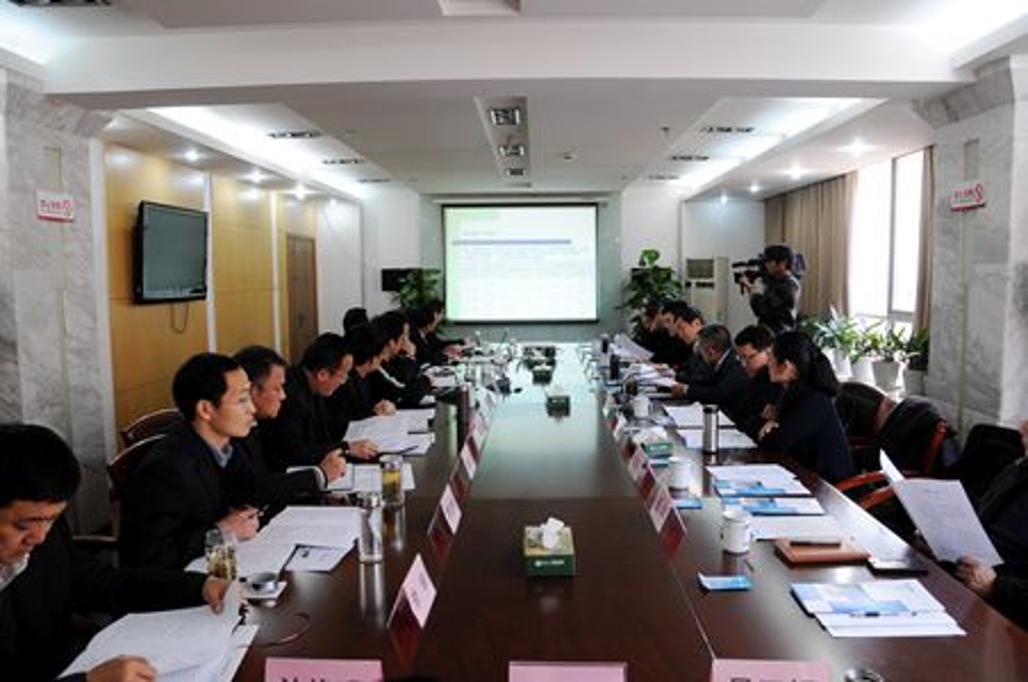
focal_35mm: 27
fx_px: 770
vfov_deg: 47.8
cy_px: 341
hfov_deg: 67.5
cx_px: 514
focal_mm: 18
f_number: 5.6
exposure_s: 1/13
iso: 200
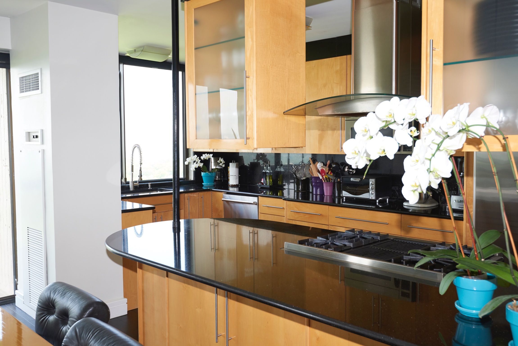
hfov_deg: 58.7
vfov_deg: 41.1
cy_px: 173
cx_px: 259
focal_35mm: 32
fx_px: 461
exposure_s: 1/60
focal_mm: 32
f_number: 8
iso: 640
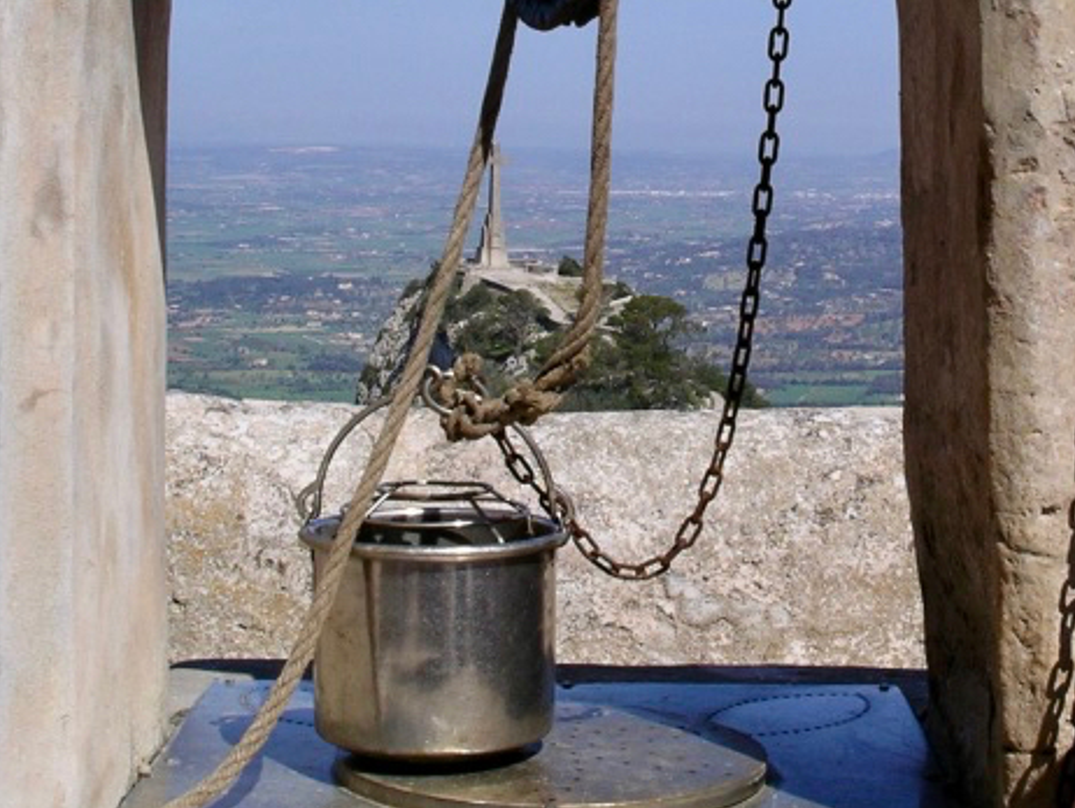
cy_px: 72
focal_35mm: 82
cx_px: 724
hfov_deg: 23.7
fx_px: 2548
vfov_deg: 17.7
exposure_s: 1/500
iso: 64
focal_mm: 7.8
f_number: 6
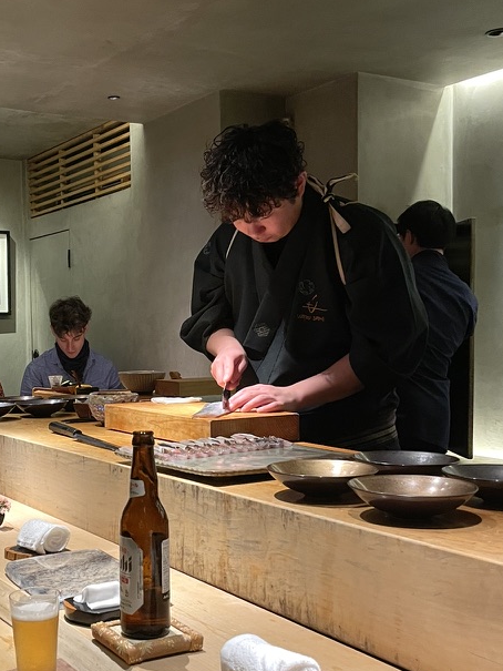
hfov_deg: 32.5
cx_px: 147
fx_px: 852
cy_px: 384
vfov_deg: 42.8
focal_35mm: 44
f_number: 1.6
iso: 160
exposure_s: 1/50
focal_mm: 4.2
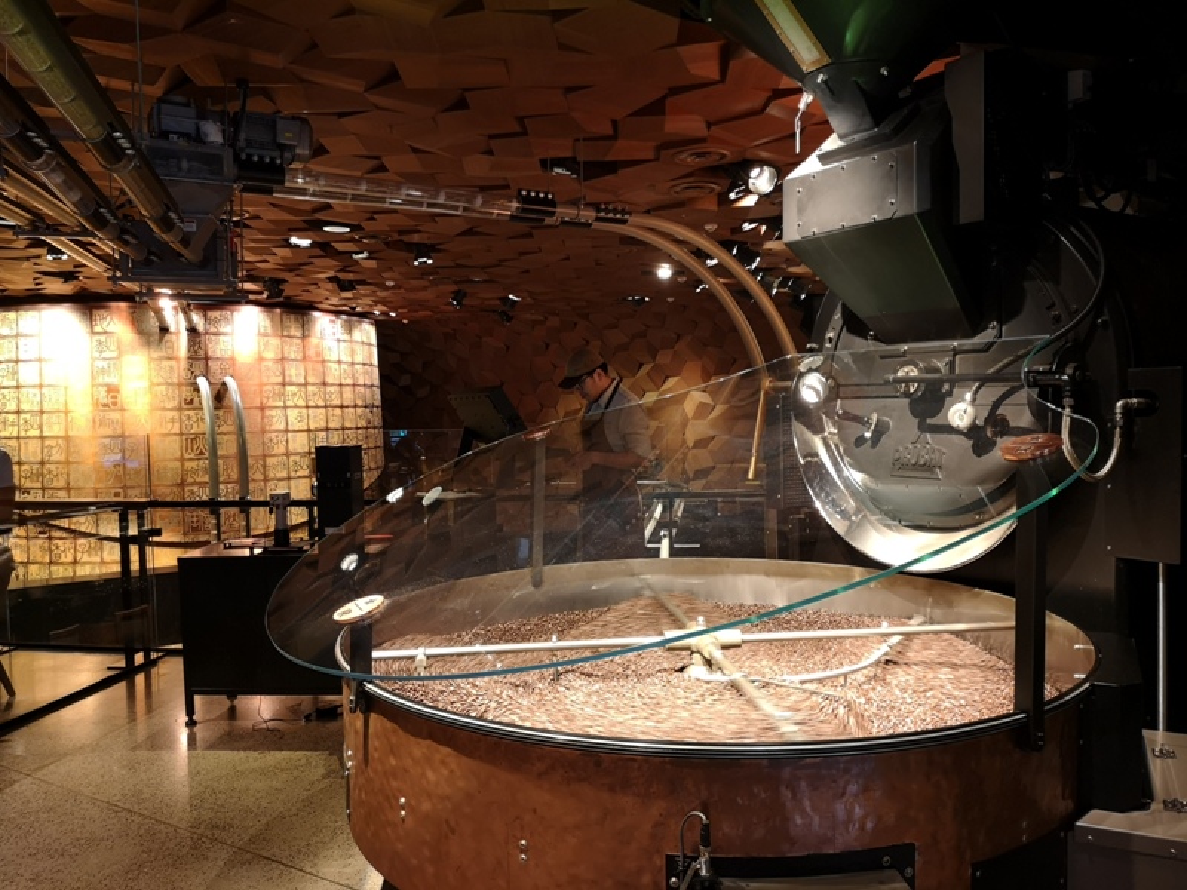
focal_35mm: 27
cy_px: 445
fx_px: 926
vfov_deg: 51.4
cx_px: 594
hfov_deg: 65.3
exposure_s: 1/33.3
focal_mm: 3.95
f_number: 1.8
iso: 320
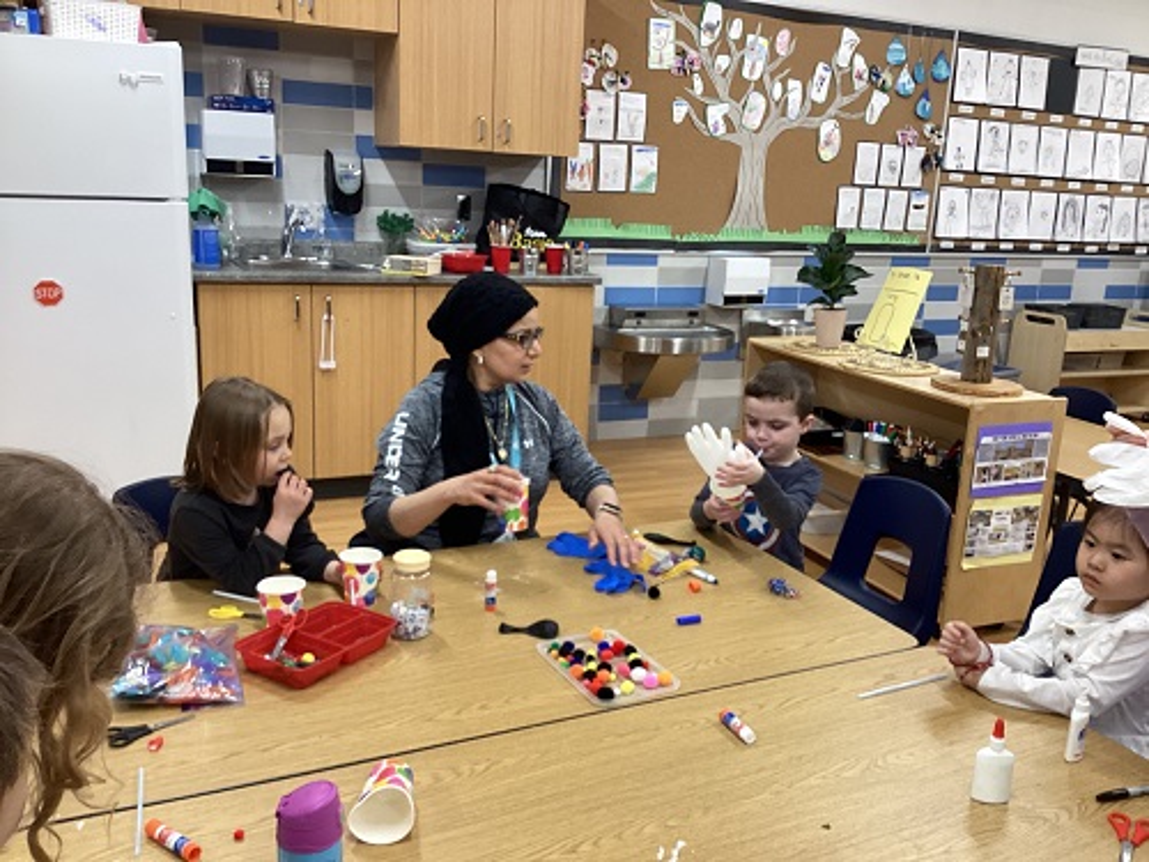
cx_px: 574
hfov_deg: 58.4
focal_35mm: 31
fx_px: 1029
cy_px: 431
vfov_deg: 45.4
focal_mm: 3.3
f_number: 2.4
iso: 160
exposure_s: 1/60
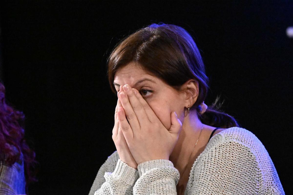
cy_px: 98
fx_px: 2074
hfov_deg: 8.1
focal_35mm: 255
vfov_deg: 5.4
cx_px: 146
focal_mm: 170
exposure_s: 1/160
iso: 25600
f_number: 4.8
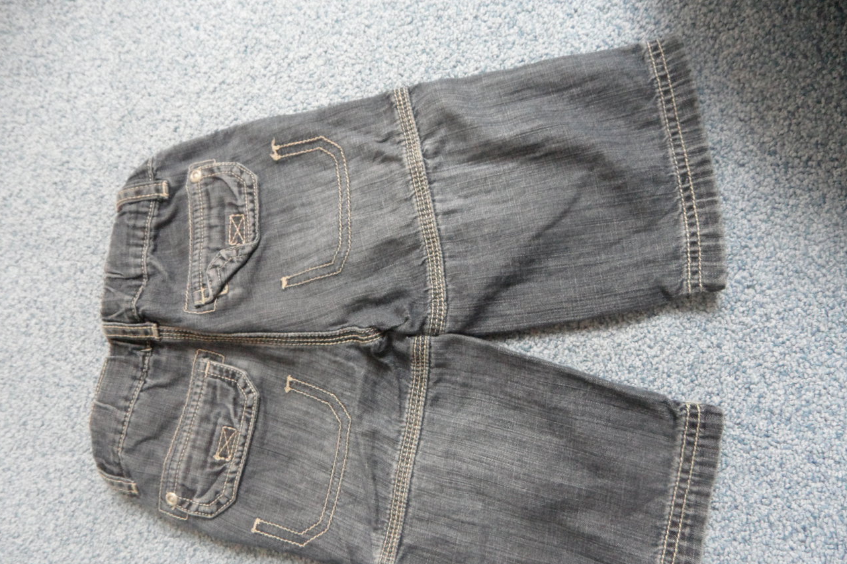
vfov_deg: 49.4
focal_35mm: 26
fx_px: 612
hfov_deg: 69.4
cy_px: 317
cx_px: 411
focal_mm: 4.1
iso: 320
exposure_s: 1/30
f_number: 2.9
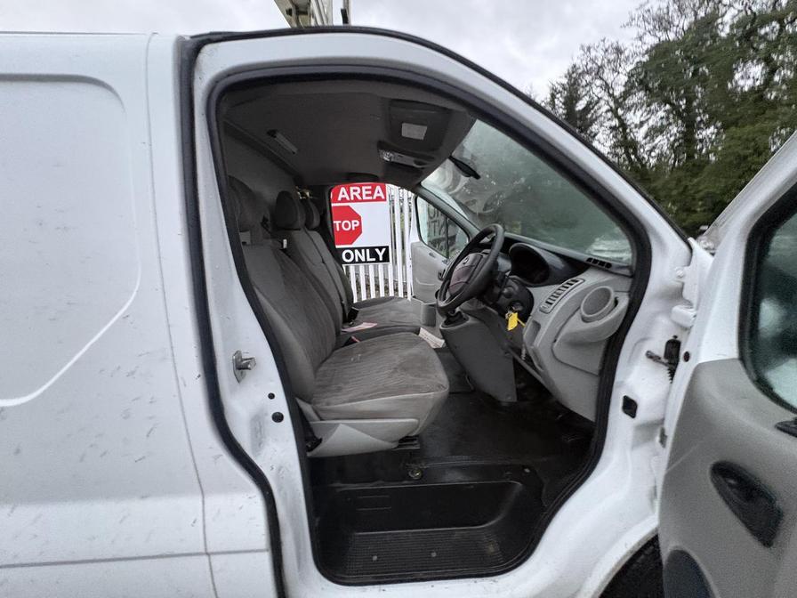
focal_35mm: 14
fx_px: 322
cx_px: 398
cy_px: 299
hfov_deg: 102.1
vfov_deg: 85.7
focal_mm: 2.22
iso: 640
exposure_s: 1/60
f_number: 2.2
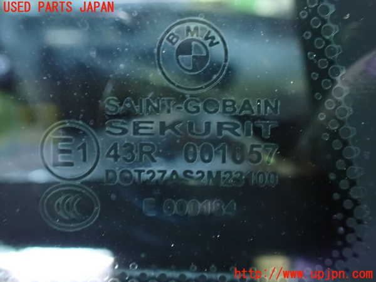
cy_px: 141
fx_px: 326
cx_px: 188
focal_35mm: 30
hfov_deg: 60.0
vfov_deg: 46.8
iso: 1600
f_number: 2.3
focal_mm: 5.4
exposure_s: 1/15
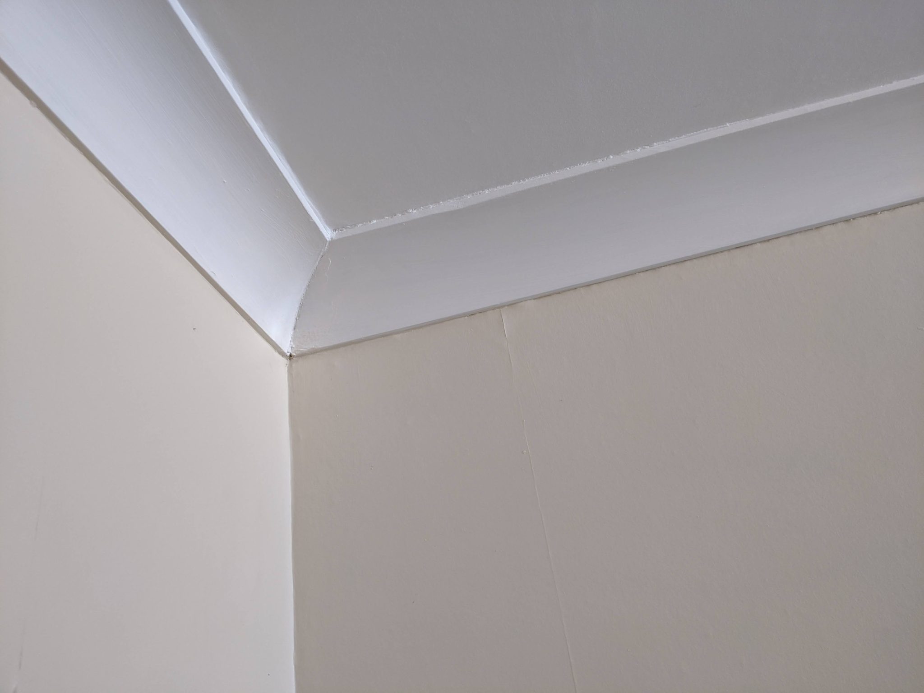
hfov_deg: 65.3
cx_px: 462
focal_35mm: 27
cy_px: 346
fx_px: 721
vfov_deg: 51.4
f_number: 1.8
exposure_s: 1/25
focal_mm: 4.44
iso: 84
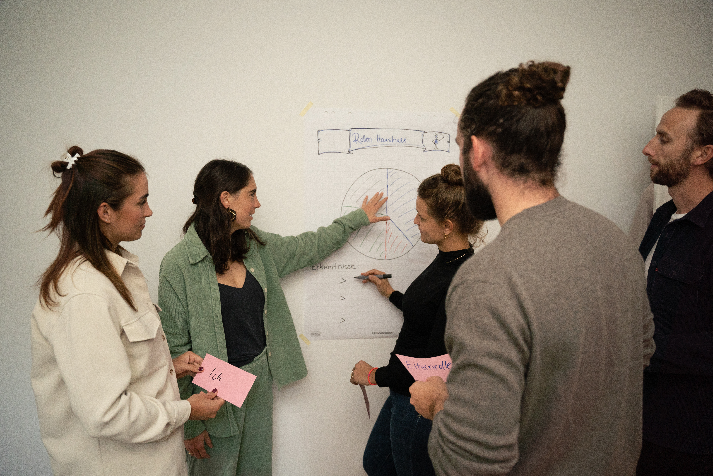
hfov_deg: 73.7
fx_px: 475
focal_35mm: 24
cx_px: 356
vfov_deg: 53.1
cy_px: 238
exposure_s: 1/250
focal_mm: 24
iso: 800
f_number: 2.8
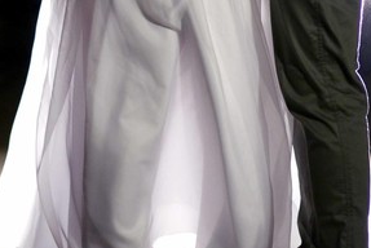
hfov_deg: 5.8
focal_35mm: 355
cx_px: 47
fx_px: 3662
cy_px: -146
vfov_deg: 3.9
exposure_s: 1/100
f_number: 1.8
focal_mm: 85
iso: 640
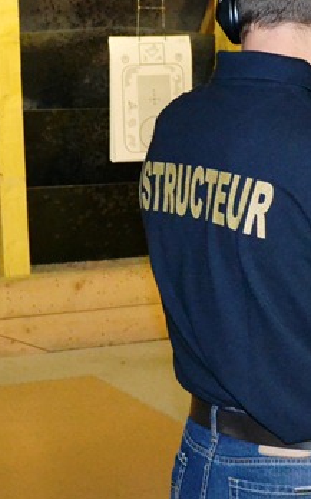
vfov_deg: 23.0
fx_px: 1223
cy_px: 217
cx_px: 155
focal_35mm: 90
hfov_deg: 14.5
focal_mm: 20
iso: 3200
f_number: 7.1
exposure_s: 1/60
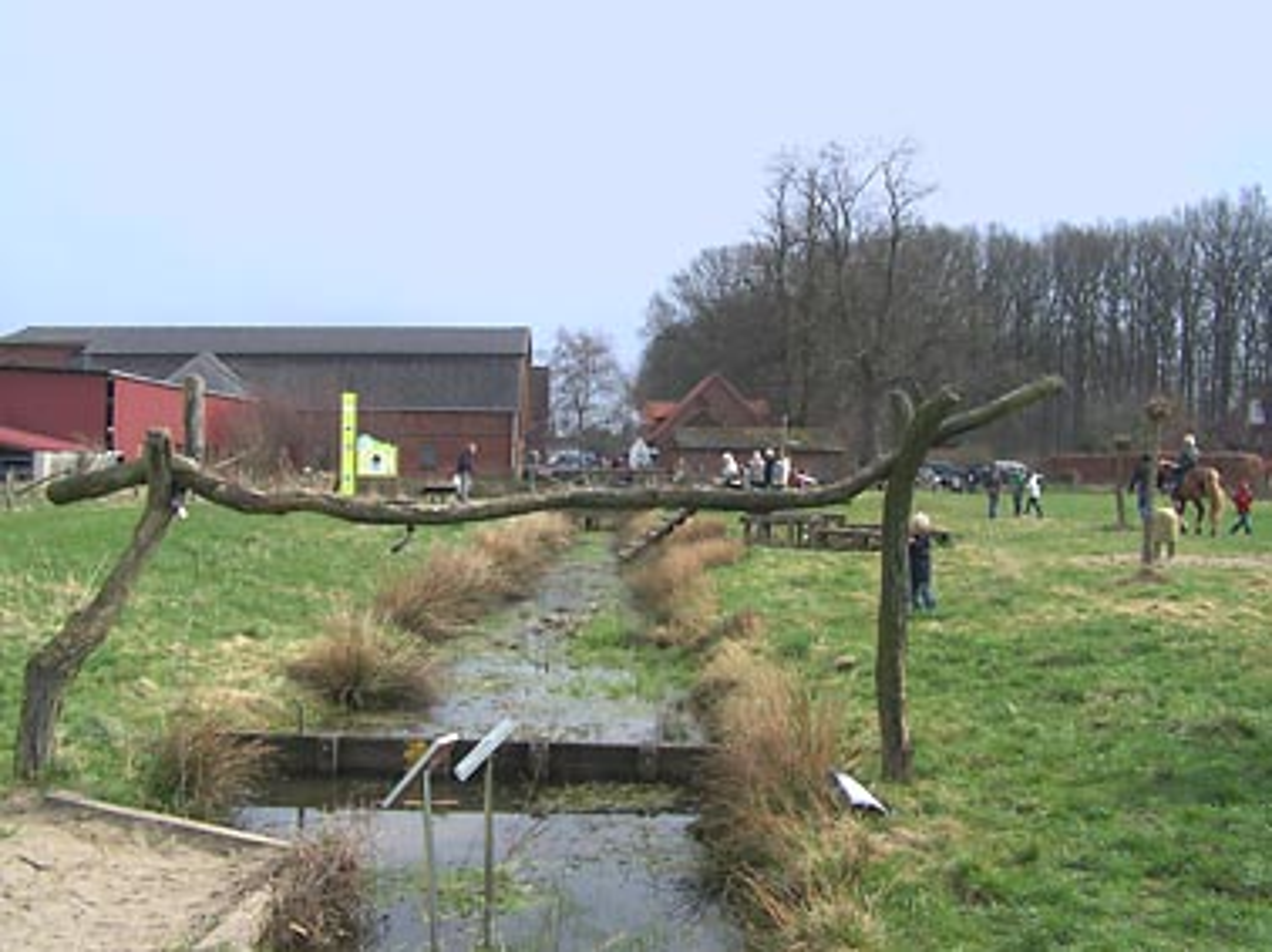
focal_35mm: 38
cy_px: 476
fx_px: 1395
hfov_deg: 49.0
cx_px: 636
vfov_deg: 37.7
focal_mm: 6.3
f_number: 4
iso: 64
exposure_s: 1/500
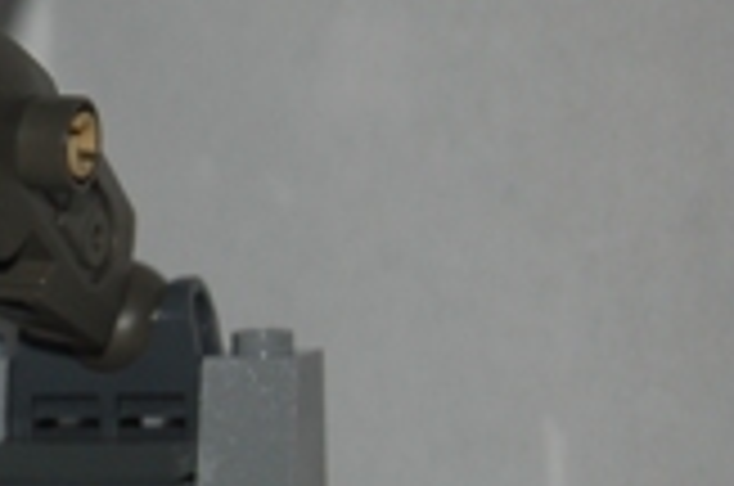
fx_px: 6203
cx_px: -612
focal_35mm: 305
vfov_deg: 4.5
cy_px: 284
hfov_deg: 6.6
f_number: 5.6
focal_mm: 55
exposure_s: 1/125
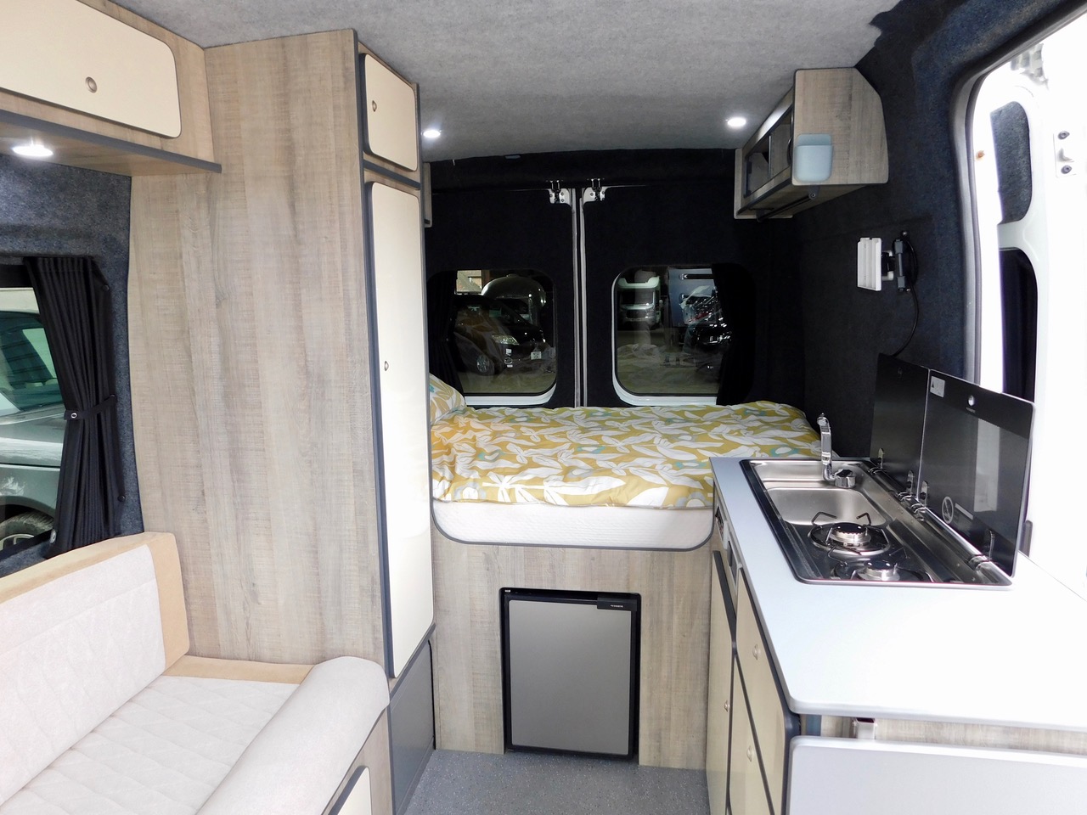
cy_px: 408
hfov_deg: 73.9
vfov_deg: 58.9
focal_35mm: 23
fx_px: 722
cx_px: 544
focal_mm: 4
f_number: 3
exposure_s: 1/30
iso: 125
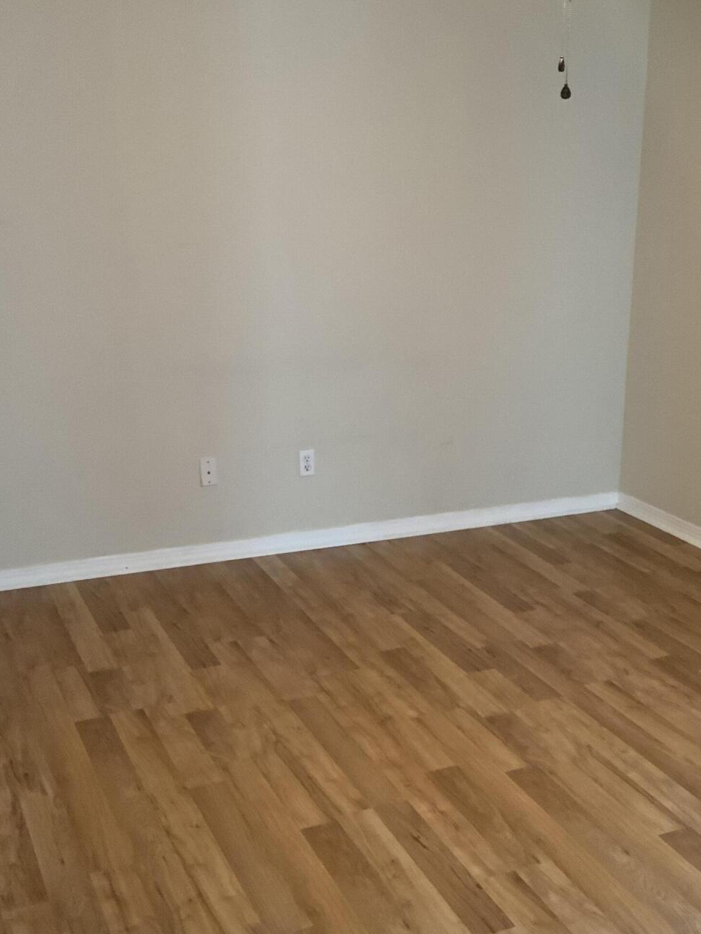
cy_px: 515
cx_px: 438
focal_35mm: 45
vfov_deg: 42.0
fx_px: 1215
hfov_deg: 32.0
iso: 200
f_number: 1.8
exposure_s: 1/40
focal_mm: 3
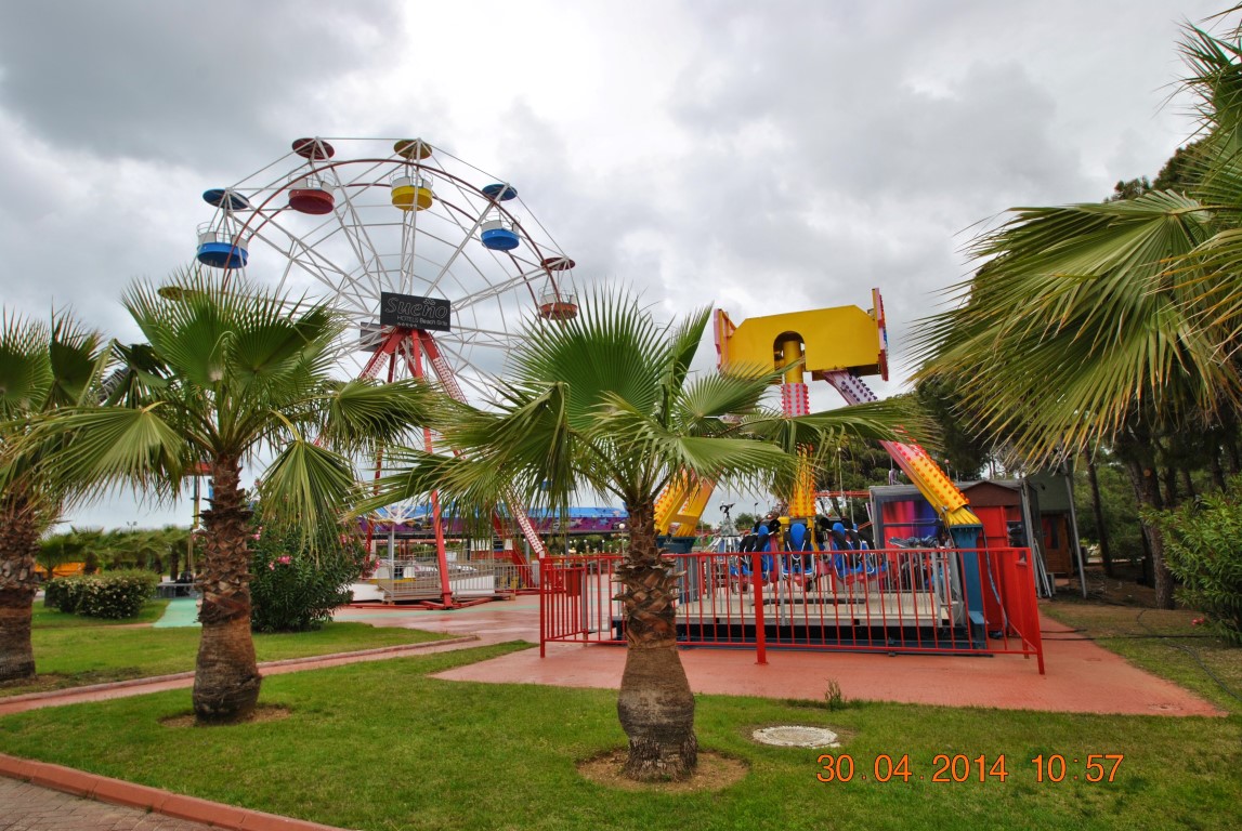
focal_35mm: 21
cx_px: 621
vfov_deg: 59.6
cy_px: 416
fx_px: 725
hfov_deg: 81.1
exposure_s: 1/200
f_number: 7.1
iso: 100
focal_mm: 14
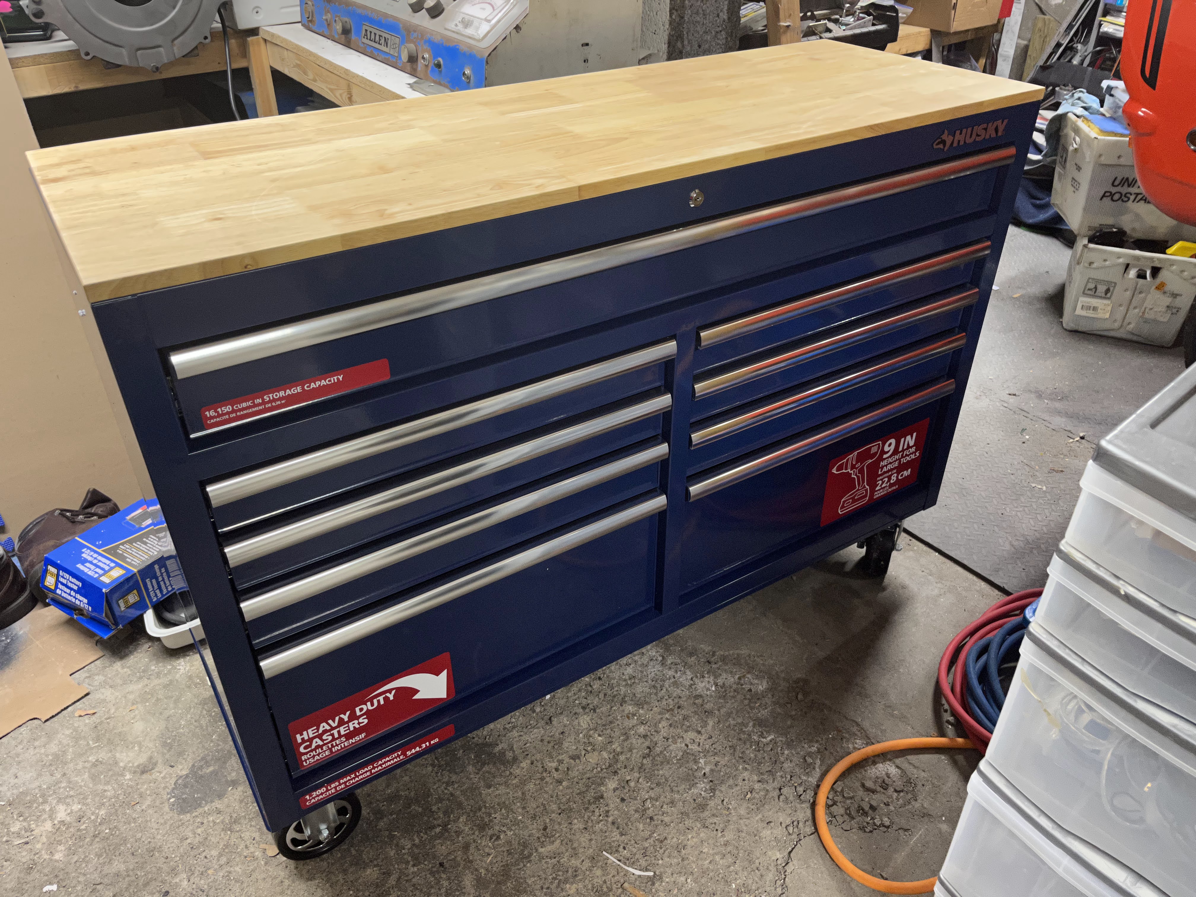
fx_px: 898
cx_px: 598
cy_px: 448
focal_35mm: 26
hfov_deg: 67.3
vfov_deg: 53.1
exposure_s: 1/60
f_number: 1.6
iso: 160
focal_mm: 5.1
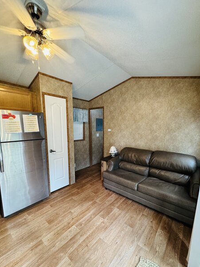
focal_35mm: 15
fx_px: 116
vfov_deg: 98.0
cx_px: 106
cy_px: 142
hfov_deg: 81.7
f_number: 2.2
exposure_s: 1/60
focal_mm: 2.22
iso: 250
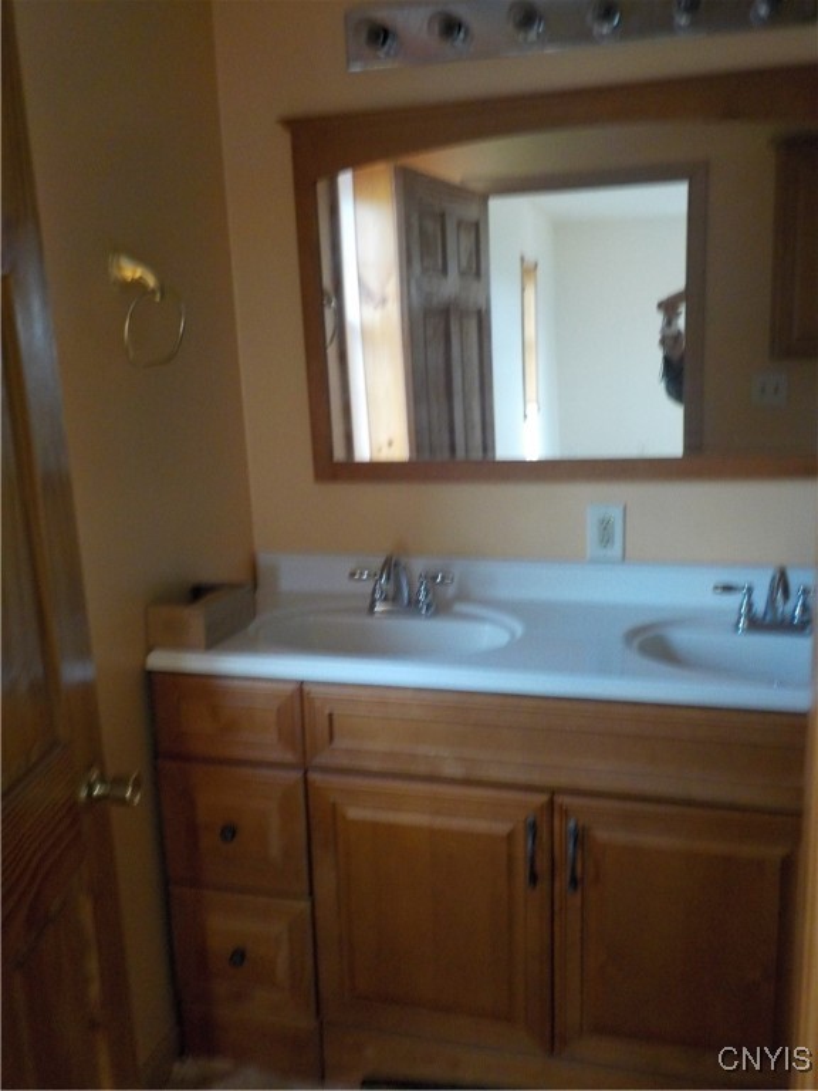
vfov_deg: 60.0
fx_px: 945
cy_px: 546
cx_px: 409
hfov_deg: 46.8
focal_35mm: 30
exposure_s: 1/30
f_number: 3.3
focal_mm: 4.1
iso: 320
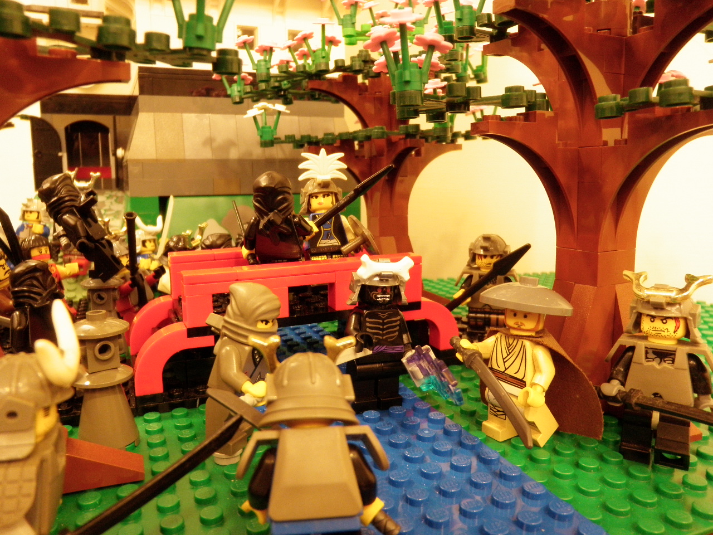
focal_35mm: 28
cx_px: 356
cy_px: 268
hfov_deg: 63.4
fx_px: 577
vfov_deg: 49.7
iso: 200
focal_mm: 5
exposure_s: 1/6
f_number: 3.5
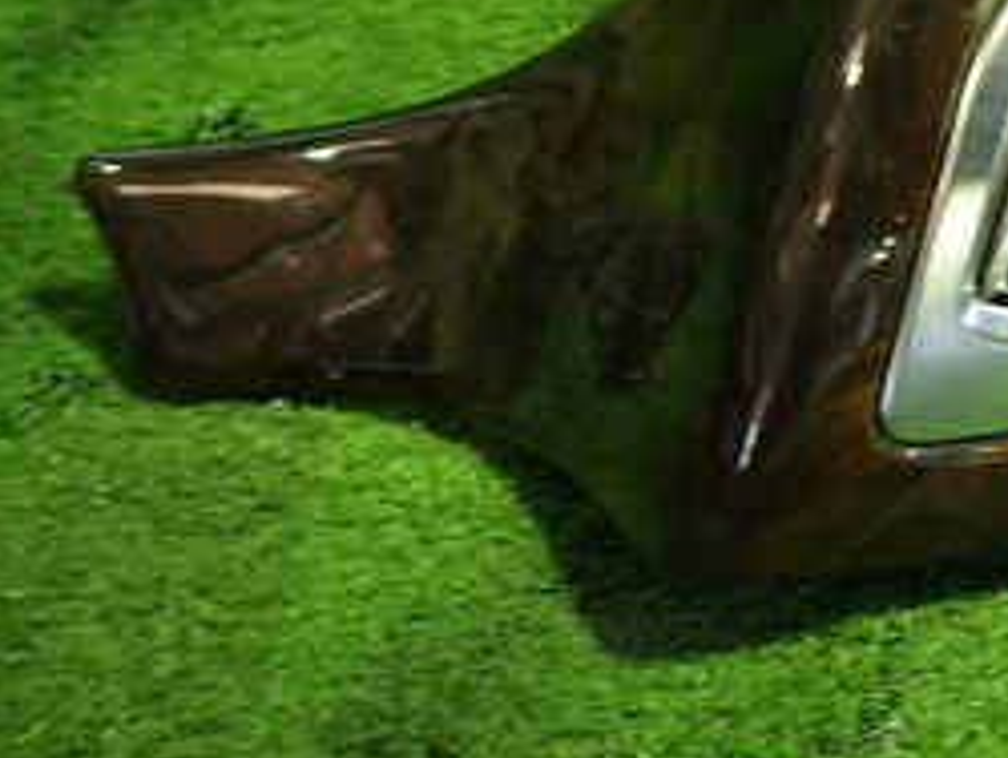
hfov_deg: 29.1
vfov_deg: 23.9
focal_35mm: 60
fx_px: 1749
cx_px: 1105
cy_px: 93
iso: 250
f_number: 2
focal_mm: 4.5
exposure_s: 1/30
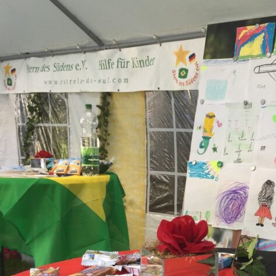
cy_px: 217
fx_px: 487
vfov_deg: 30.9
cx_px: 245
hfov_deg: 30.4
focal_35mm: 54
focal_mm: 4.15
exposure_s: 1/50
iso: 32
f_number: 2.2
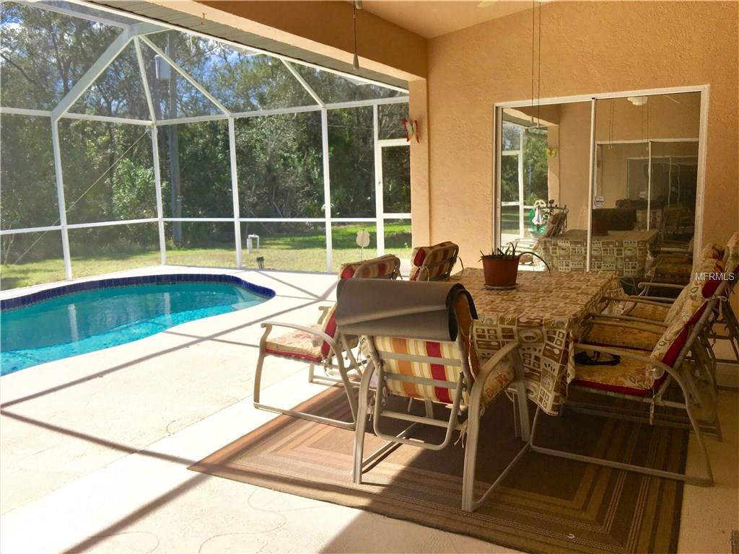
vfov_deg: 48.2
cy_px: 277
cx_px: 370
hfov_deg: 61.7
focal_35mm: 29
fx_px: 619
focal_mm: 4.15
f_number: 2.2
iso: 25
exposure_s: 1/905
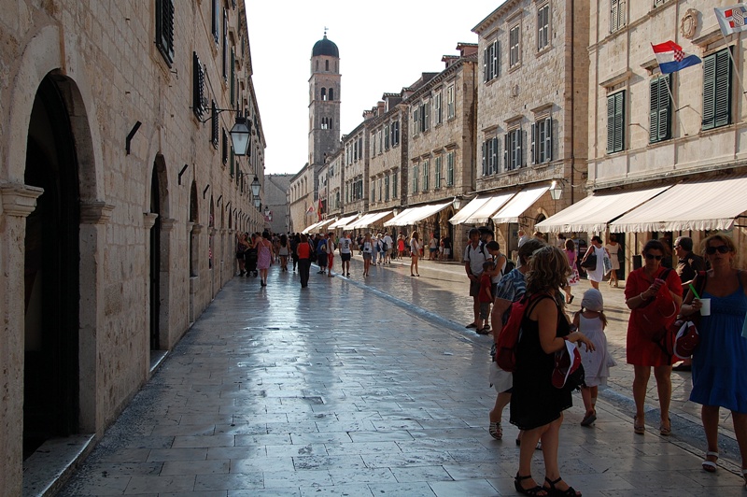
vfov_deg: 39.9
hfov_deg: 57.3
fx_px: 684
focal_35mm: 33
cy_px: 248
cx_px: 374
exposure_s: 1/320
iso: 200
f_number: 9
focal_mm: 22
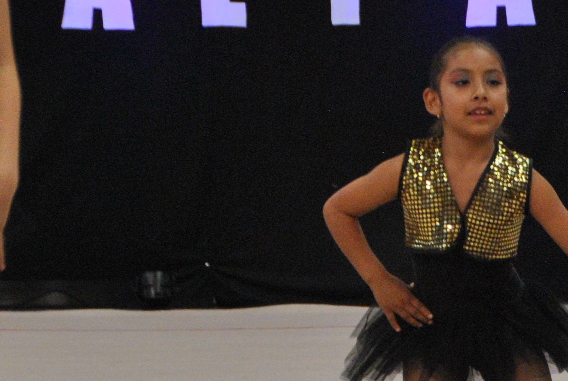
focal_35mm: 365
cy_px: 186
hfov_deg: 5.6
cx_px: 767
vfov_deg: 3.8
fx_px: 5760
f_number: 5.3
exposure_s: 1/200
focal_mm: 75
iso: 800
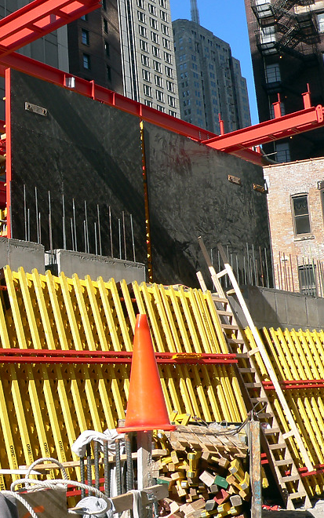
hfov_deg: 24.1
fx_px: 734
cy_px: 255
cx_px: 24
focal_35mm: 52
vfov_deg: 38.9
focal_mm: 6
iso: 80
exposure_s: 1/500
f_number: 4
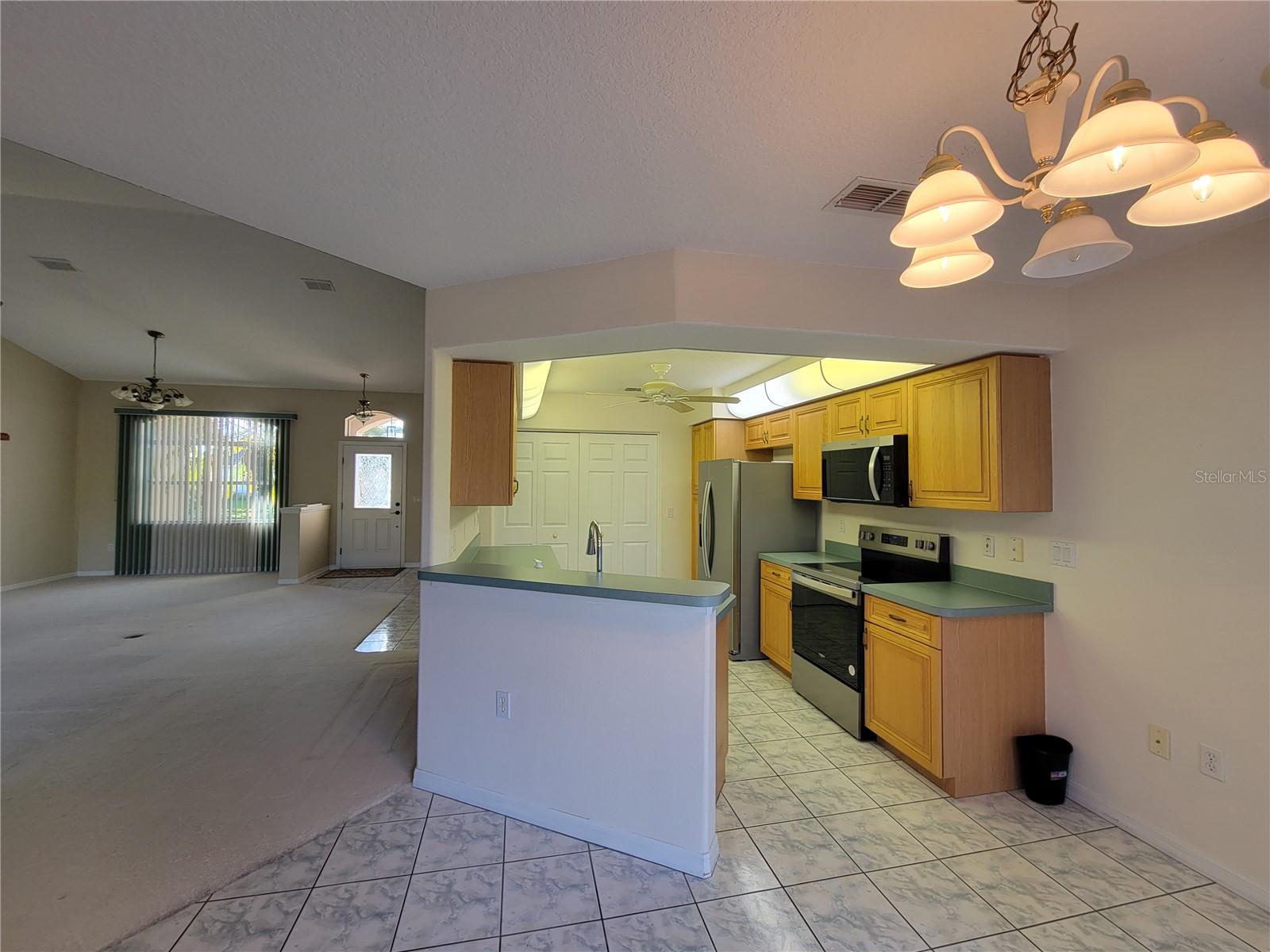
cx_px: 635
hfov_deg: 106.2
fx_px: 477
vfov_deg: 89.9
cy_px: 476
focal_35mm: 13
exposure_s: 1/60
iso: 64
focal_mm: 2.2
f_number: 2.2
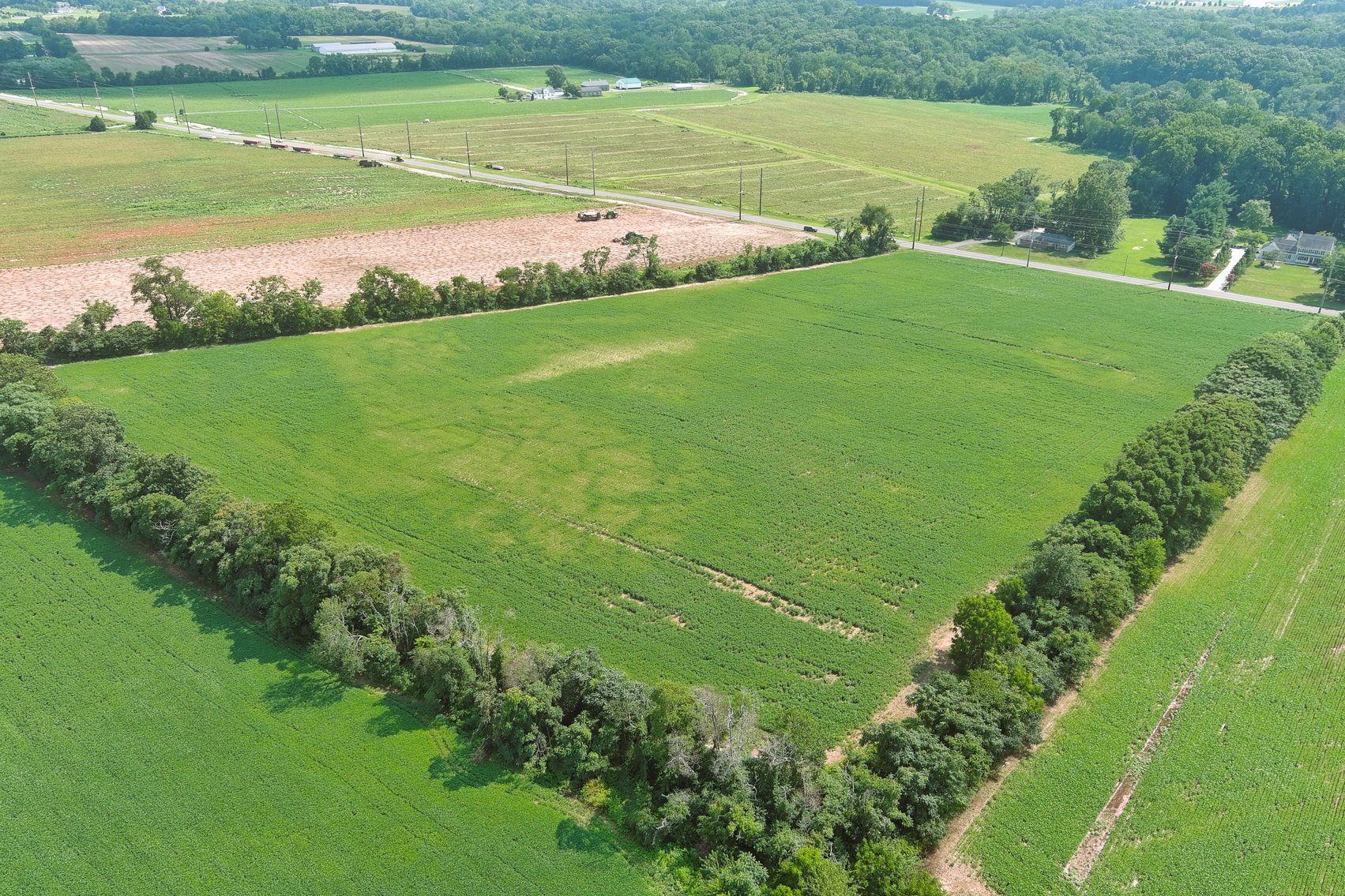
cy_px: 448
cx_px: 672
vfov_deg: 45.0
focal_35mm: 29
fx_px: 1083
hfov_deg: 63.7
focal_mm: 10.57
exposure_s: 1/500
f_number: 2.8
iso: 100
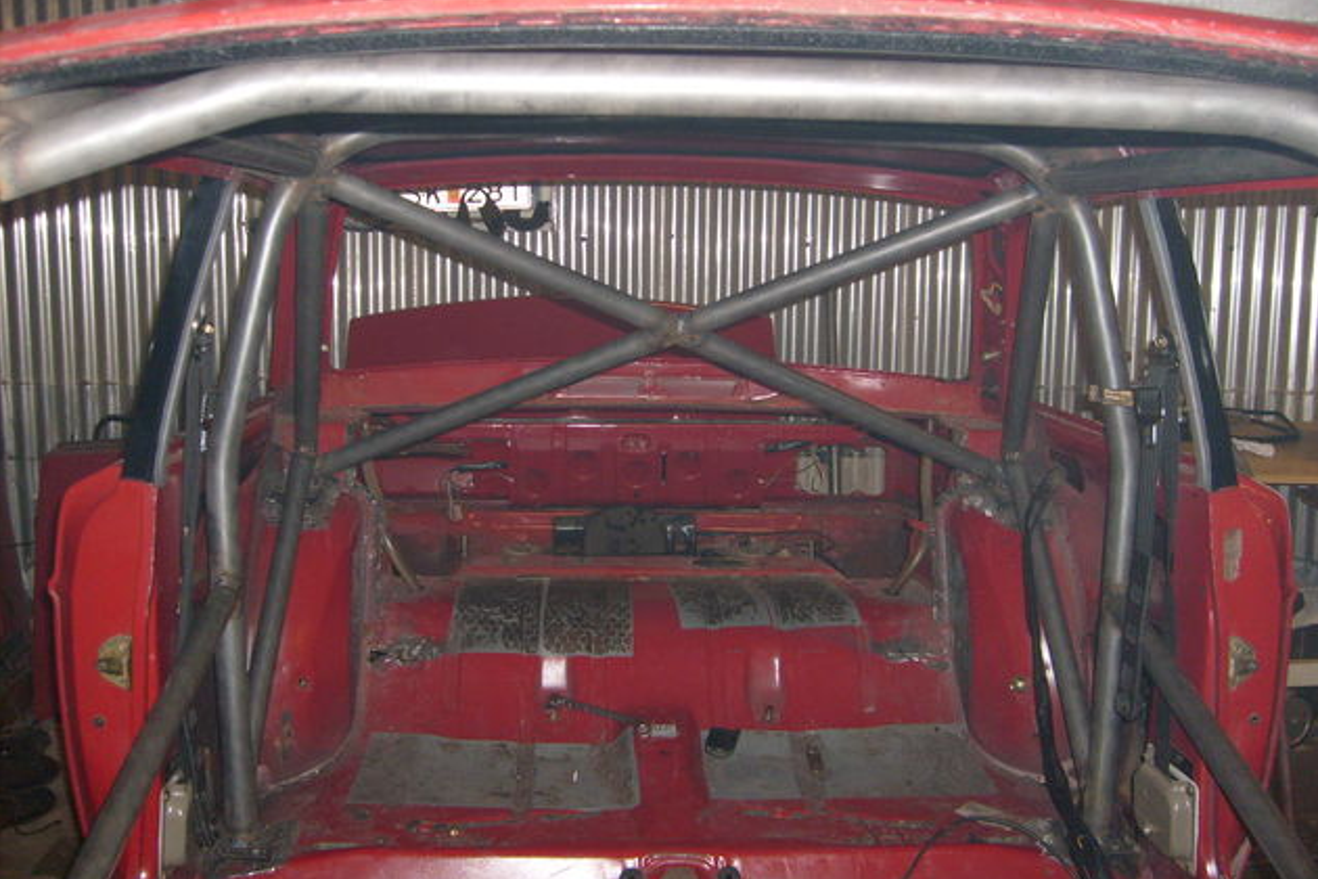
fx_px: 1355
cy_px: 486
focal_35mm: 37
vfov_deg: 35.9
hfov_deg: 51.9
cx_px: 667
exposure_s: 1/45
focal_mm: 5.8
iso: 100
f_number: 2.8
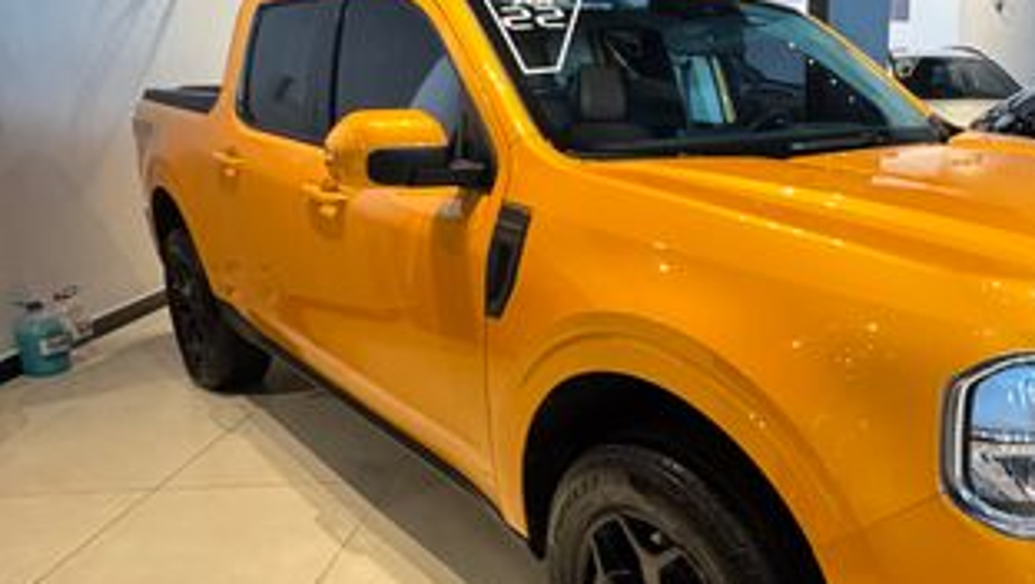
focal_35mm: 23
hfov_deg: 73.1
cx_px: 776
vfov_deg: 49.6
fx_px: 632
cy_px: 285
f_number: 2.2
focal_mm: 2.22
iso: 1250
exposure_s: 1/60
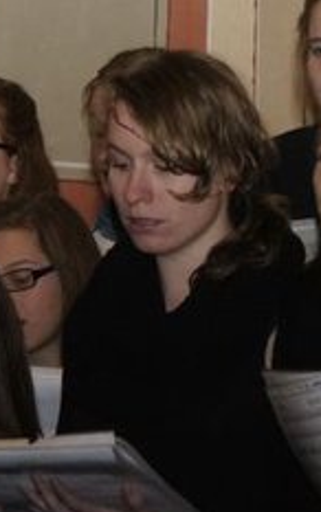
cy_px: 176
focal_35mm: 319
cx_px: 18
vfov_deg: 6.6
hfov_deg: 4.1
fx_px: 4463
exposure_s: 1/125
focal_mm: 75
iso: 1600
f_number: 5.6
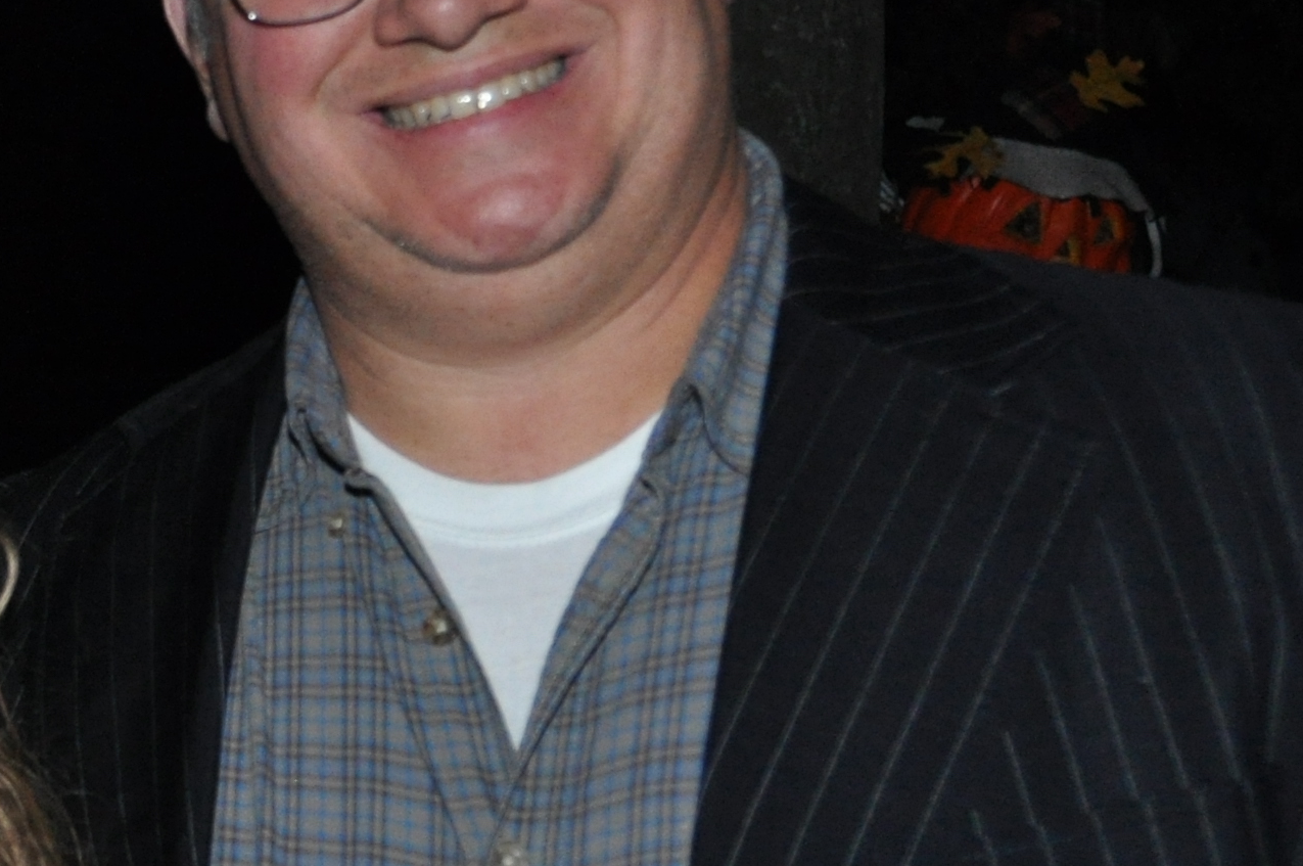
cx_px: -587
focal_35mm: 111
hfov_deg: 16.9
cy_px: 451
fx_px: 4013
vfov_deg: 12.3
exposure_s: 1/60
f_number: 4
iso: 800
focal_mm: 22
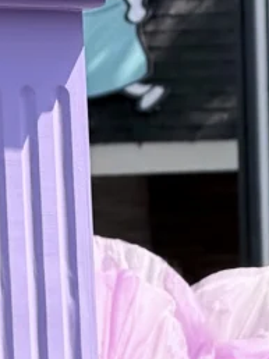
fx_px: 5802
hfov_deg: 2.6
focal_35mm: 559
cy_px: 913
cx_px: 452
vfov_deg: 3.5
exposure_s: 1/569
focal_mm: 16.89
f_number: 2.8
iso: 50
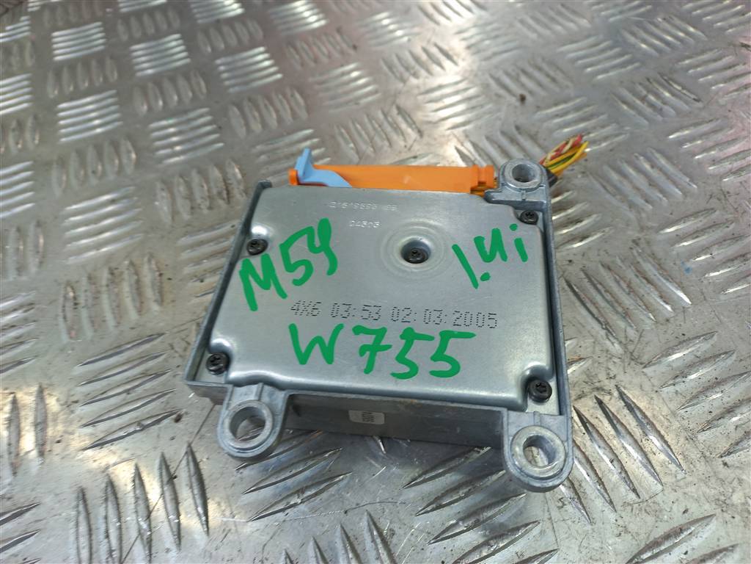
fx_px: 542
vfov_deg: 54.9
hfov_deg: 69.4
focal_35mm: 25
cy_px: 282
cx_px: 376
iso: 50
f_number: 1.8
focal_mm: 4.6
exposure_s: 1/50
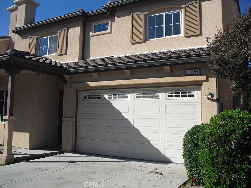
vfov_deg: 39.7
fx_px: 261
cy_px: 94
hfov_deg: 51.4
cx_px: 126
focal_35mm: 36
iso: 64
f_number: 7.8
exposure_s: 1/160
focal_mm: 6.3
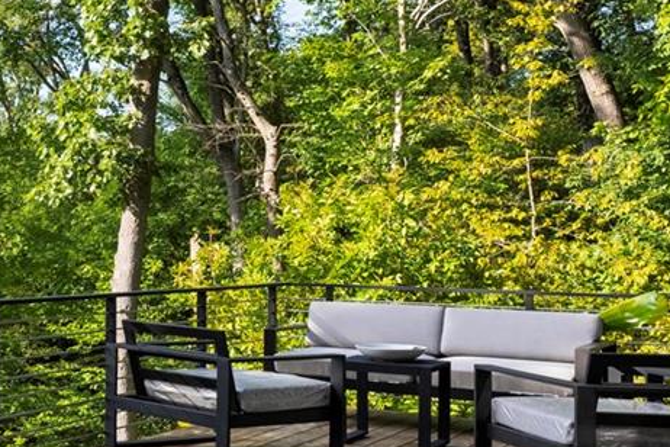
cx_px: -360
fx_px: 1154
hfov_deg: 24.4
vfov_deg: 21.9
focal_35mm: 62
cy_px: 223
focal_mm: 14
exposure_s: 1/800
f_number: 8
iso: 320
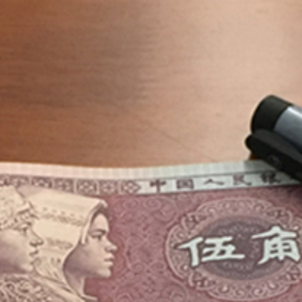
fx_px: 1254
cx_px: 174
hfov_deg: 13.7
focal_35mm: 127
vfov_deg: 13.4
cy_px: 359
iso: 200
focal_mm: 4.15
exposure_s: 1/33
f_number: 2.2
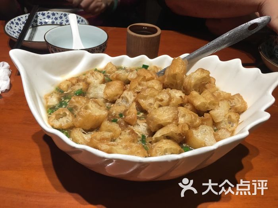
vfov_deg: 48.2
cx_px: 139
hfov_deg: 61.7
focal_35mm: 29
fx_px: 233
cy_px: 104
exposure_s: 1/33
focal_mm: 4.15
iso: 50
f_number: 2.2
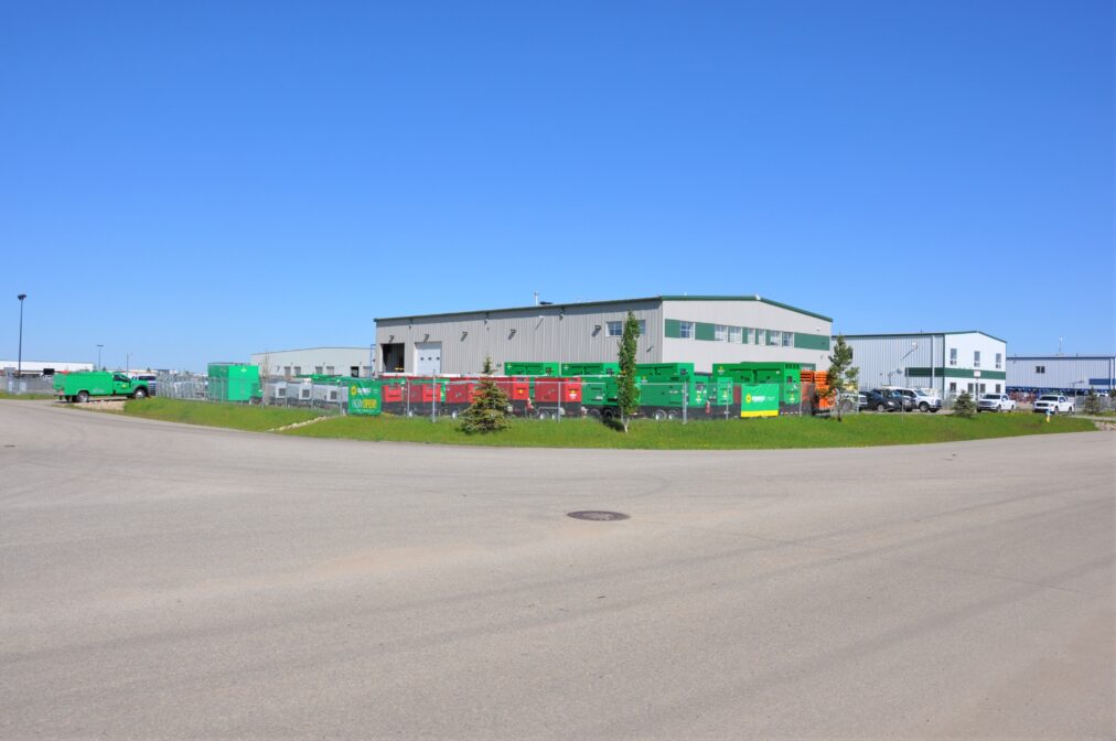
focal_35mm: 27
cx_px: 558
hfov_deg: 67.4
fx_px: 836
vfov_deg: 47.8
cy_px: 370
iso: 200
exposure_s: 1/400
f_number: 10
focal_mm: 18
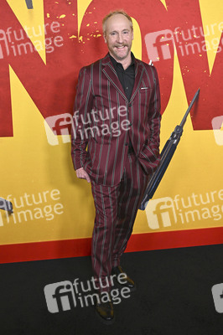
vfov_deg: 44.5
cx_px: 112
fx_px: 410
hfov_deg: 30.5
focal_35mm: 44
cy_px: 168
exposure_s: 1/250
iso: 2000
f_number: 6.3
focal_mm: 44
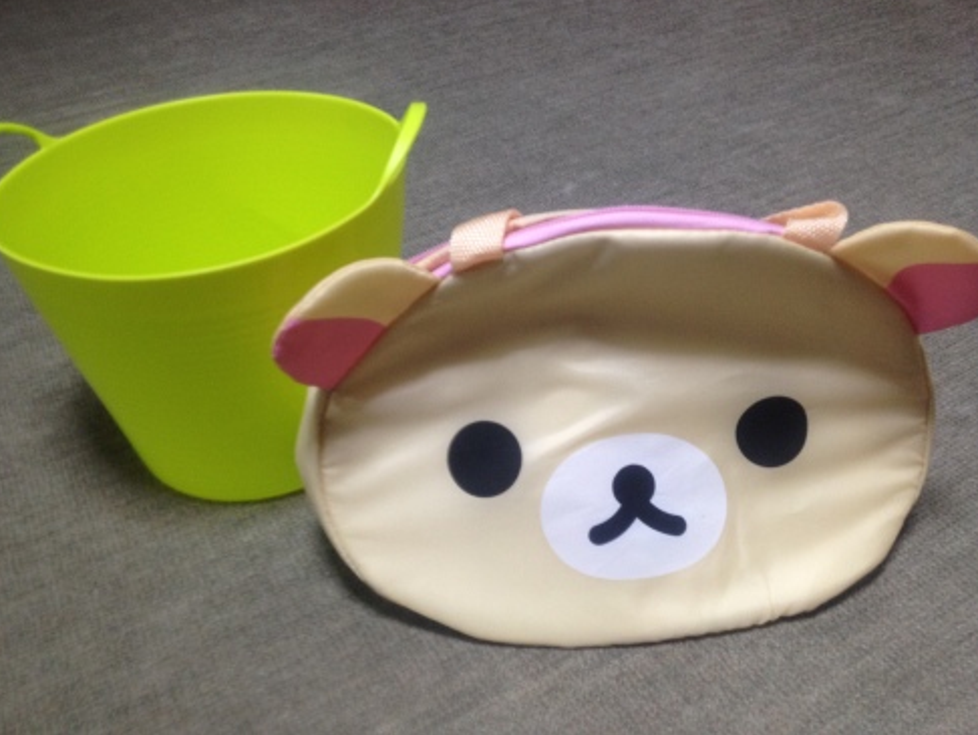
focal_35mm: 36
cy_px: 359
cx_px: 481
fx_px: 1018
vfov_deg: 39.7
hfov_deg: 51.3
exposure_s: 1/20
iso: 125
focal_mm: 4.28
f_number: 2.4
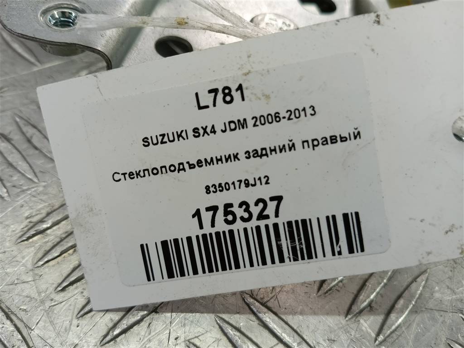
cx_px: 232
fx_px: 362
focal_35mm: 27
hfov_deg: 65.3
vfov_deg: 51.4
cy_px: 174
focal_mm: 4.11
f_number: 1.6
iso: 133
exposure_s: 1/100
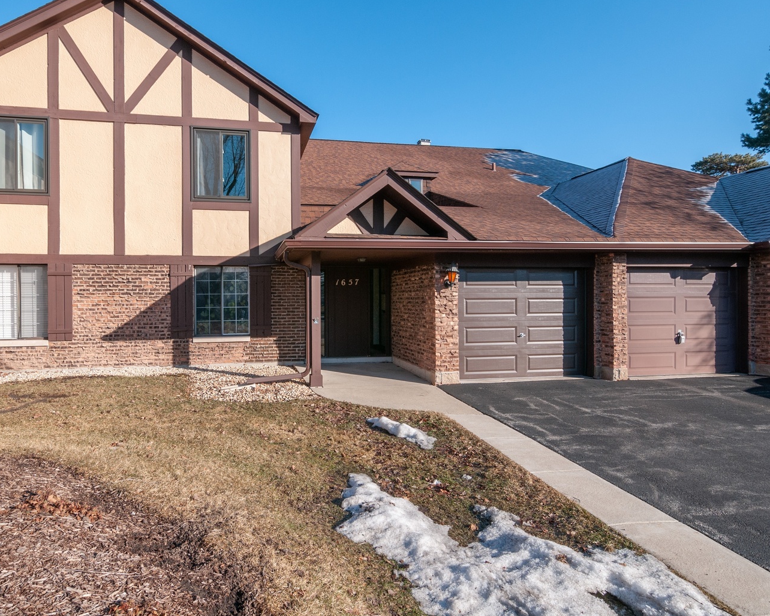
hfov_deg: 81.2
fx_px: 446
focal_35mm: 20
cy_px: 297
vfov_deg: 69.2
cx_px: 336
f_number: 8
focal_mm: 11
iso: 200
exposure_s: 1/250
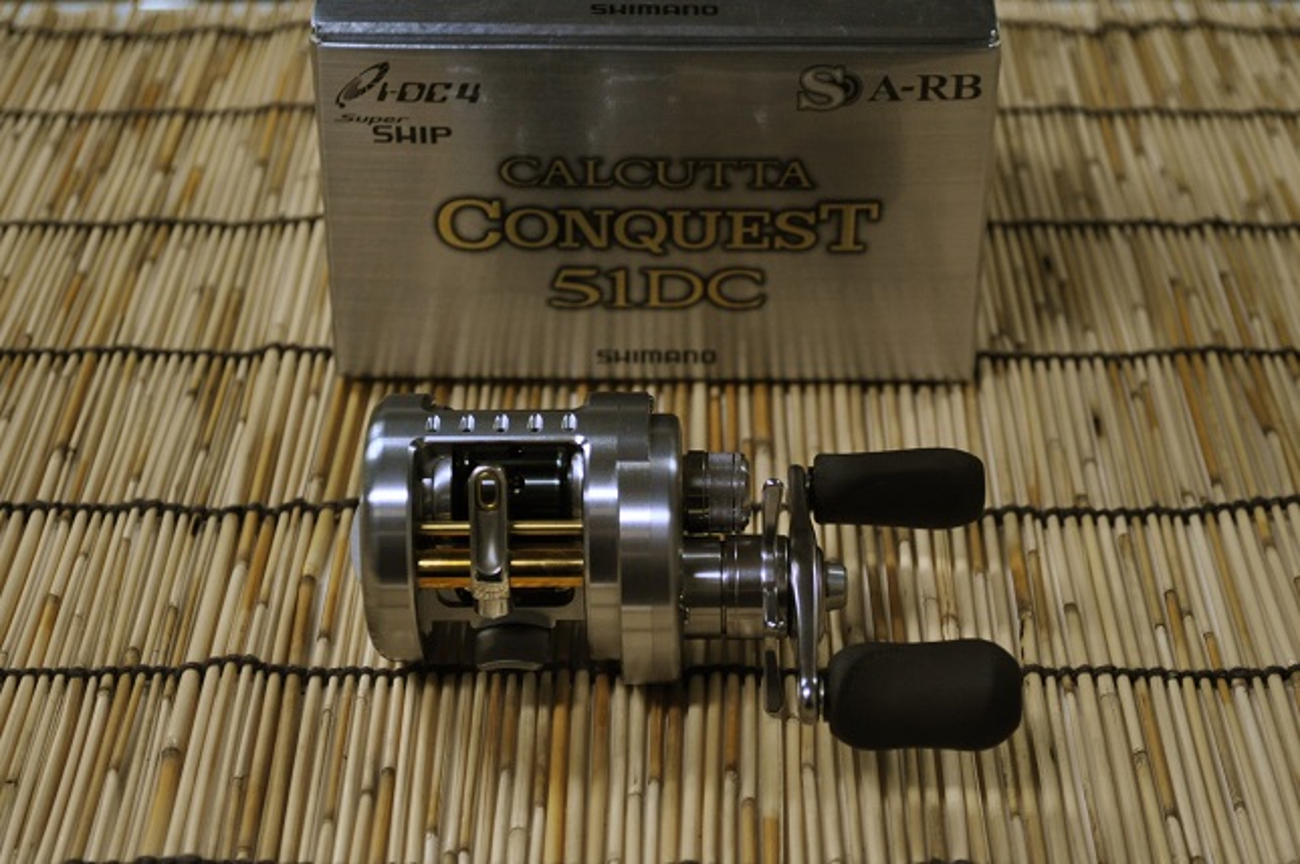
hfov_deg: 29.3
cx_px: 650
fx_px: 2489
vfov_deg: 19.7
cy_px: 432
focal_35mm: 69
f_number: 5.3
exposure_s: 1/60
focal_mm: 46
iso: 800
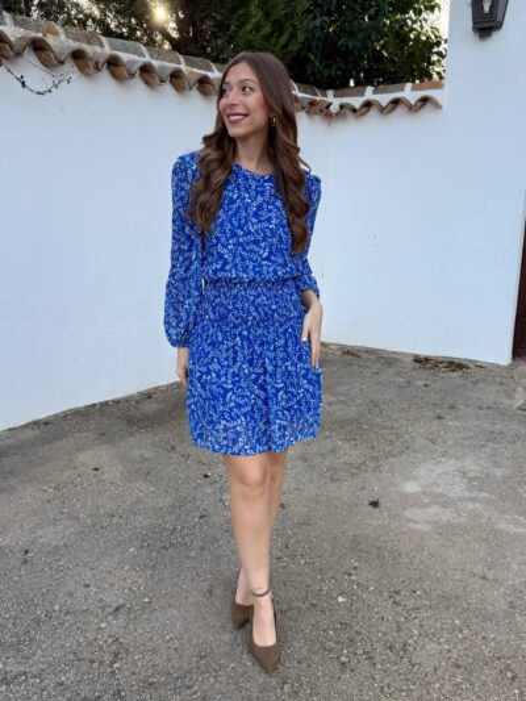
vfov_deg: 71.6
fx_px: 486
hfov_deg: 56.8
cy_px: 350
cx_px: 263
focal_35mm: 24
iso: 80
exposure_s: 1/637
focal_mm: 6.76
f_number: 1.78
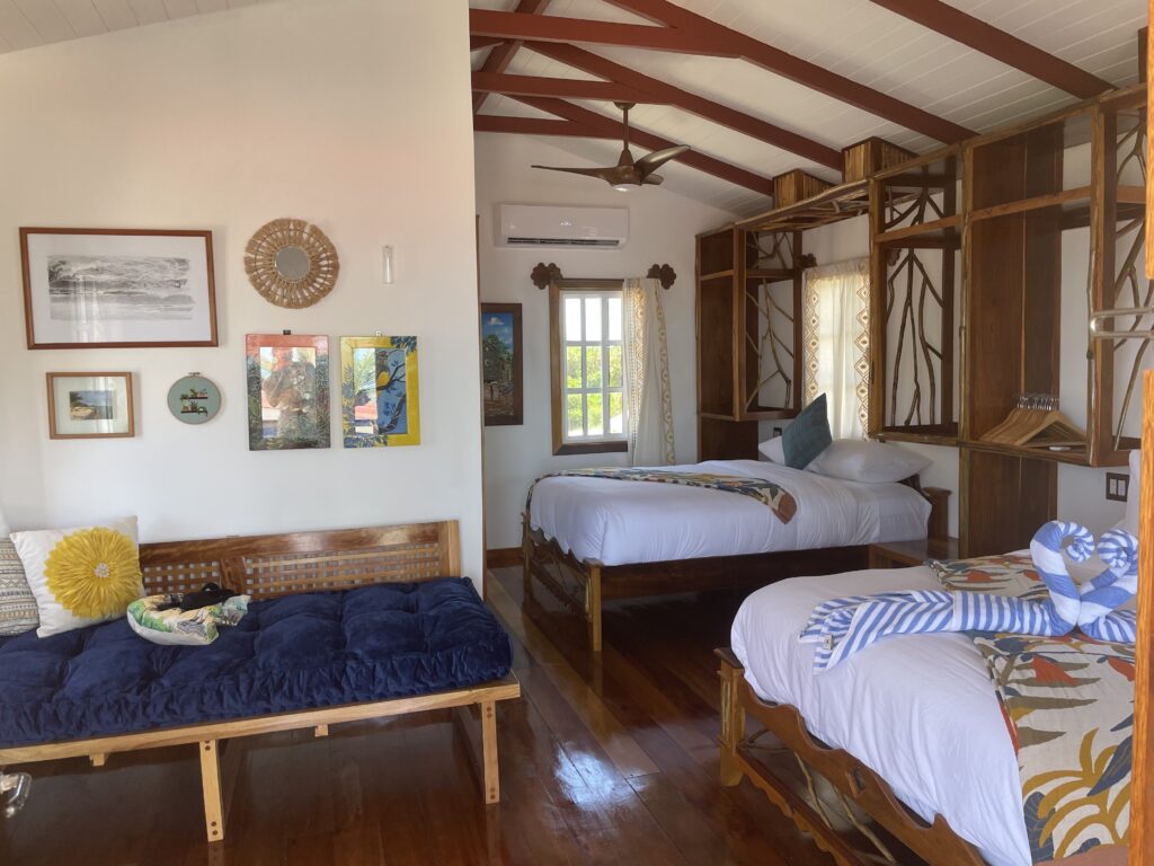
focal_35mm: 26
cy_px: 433
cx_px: 577
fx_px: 867
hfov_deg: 67.3
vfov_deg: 53.1
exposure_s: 1/121
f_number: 1.6
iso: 80
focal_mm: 4.2
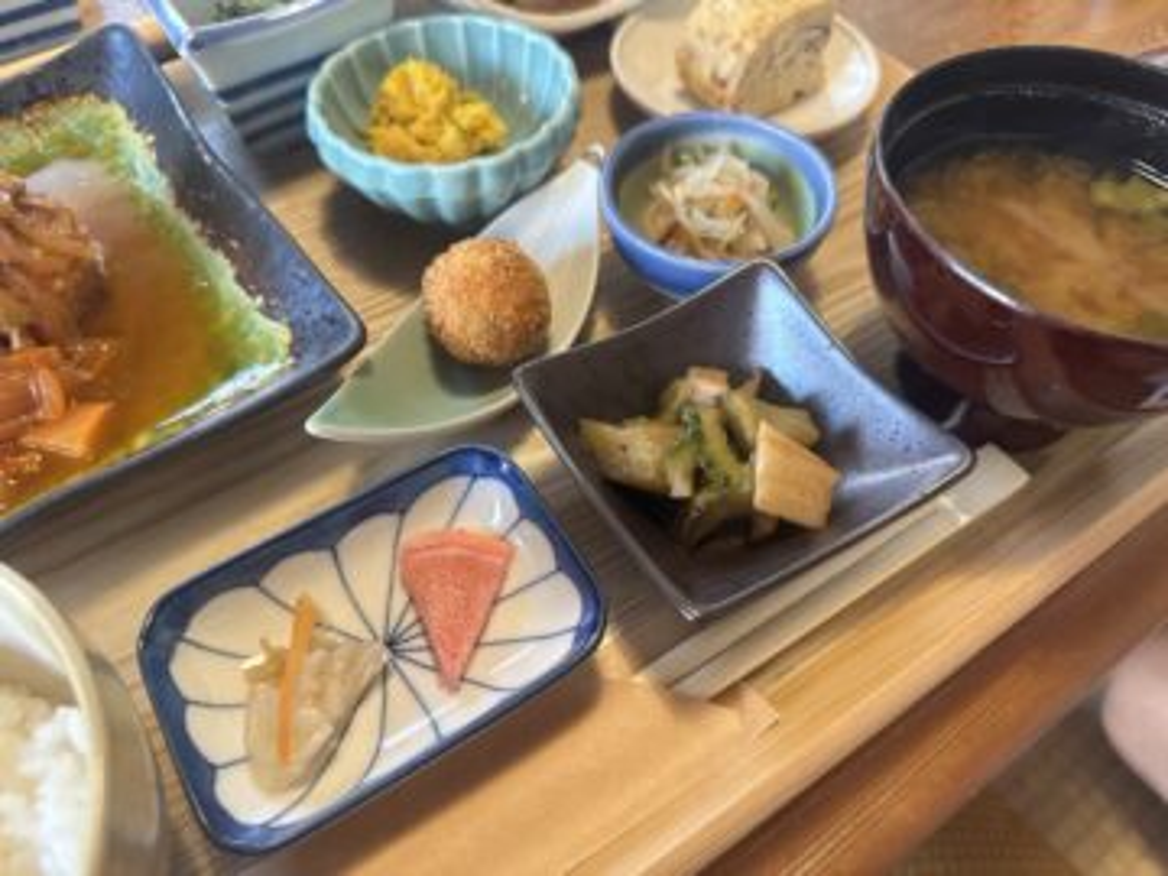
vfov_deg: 56.8
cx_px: 584
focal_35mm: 24
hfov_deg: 71.6
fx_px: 810
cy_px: 438
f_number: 1.78
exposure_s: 1/60
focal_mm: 6.86
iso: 400
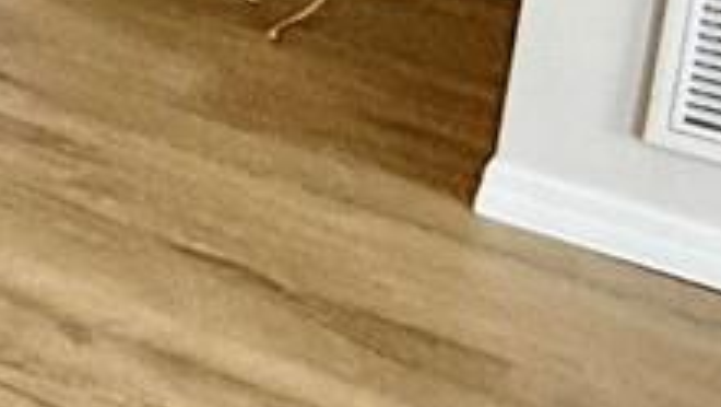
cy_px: -377
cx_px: -695
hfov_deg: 15.6
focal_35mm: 111
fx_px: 2123
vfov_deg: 10.2
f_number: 2.2
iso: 125
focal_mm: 2.22
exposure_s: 1/120
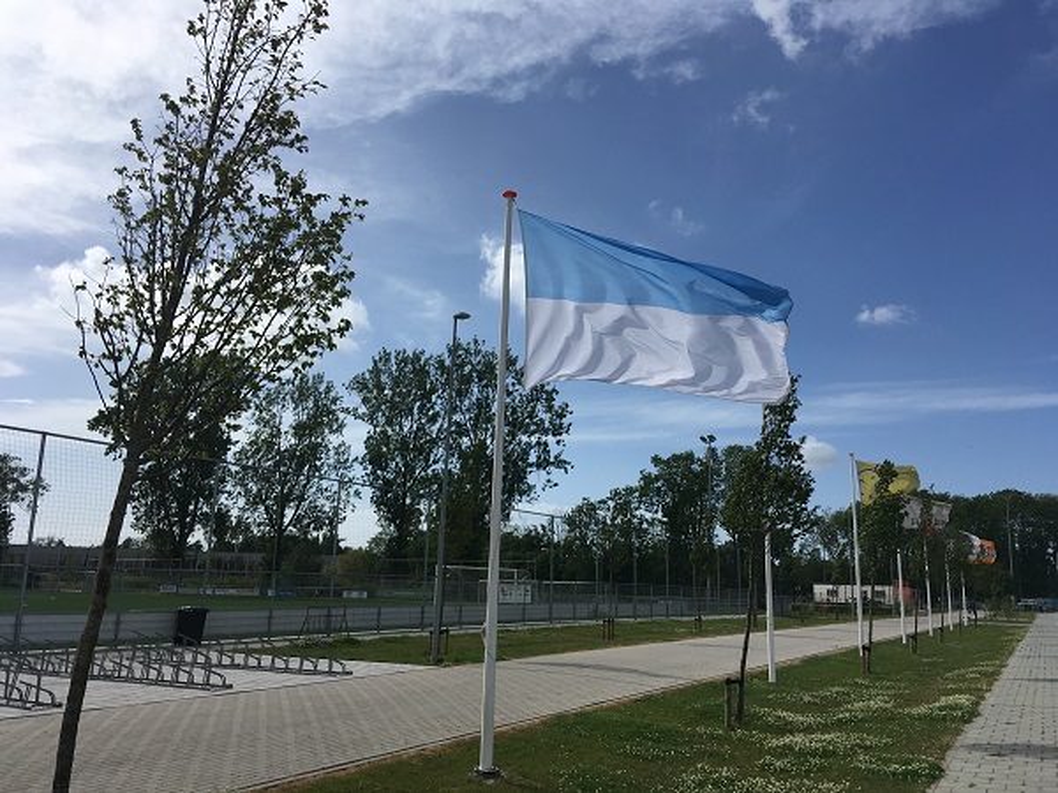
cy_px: 396
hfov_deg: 61.7
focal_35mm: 29
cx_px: 529
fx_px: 886
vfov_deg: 48.2
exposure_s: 1/3344
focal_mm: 4.15
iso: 25
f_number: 2.2
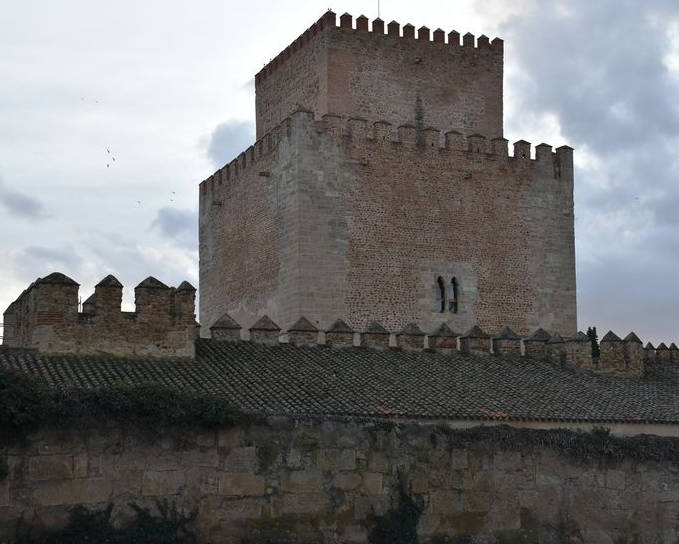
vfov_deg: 27.2
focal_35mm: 56
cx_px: 407
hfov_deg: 33.5
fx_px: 1126
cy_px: 271
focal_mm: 30
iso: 400
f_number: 5.6
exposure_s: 1/125
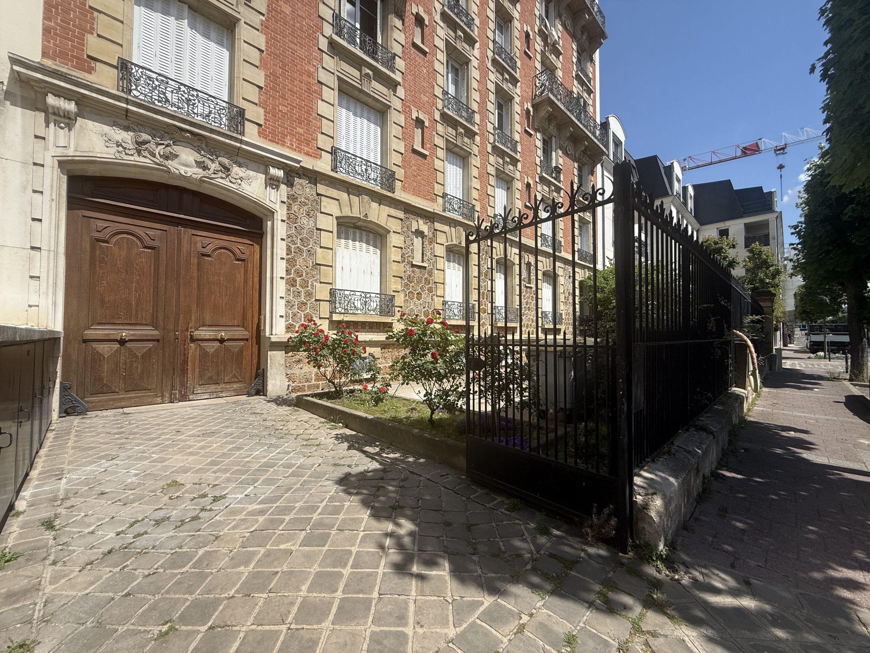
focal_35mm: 14
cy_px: 326
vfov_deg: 85.7
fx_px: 352
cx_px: 435
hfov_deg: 102.1
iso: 50
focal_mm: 2.22
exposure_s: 1/2506
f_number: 2.2
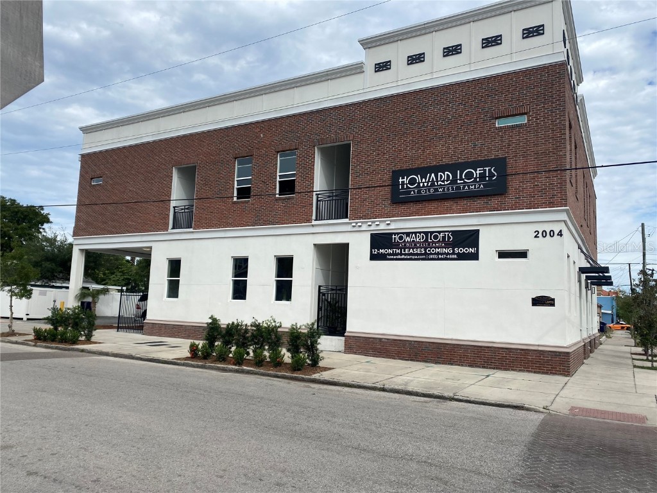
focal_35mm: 26
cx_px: 328
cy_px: 246
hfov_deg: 67.3
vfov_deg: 53.1
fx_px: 493
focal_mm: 4.25
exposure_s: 1/2817
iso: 32
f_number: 1.8
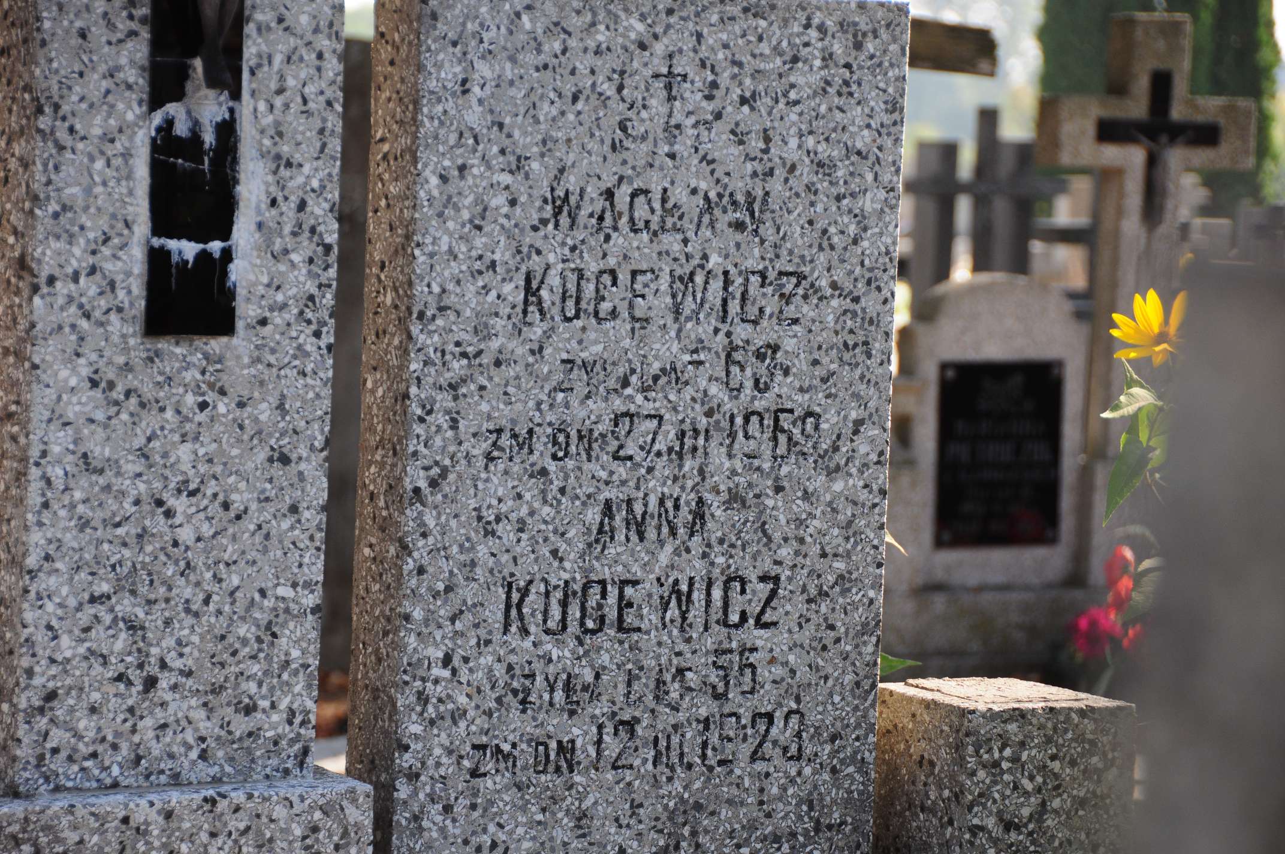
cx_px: 642
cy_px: 427
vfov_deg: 10.1
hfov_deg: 15.2
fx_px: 4813
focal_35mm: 135
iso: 250
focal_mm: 90
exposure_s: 1/320
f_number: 5.3
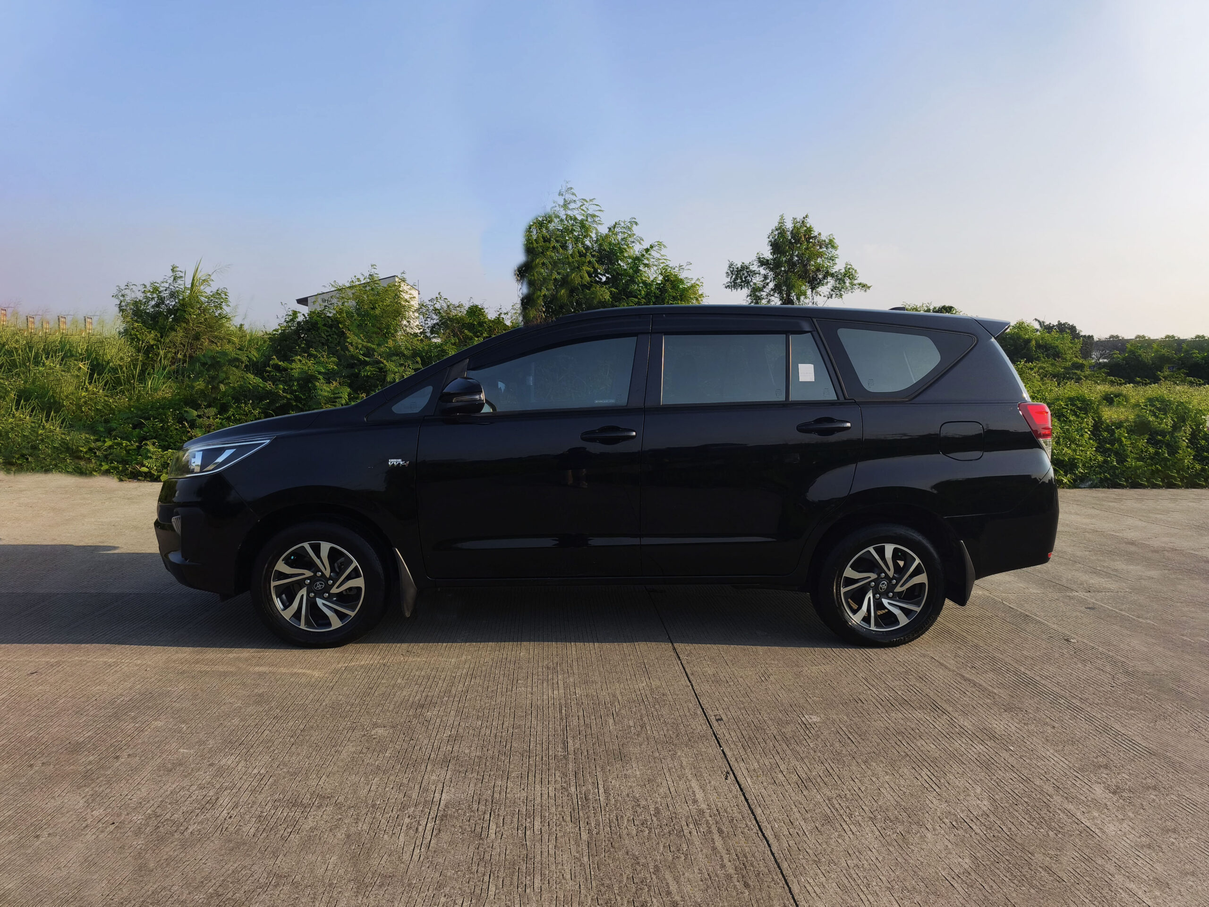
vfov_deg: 58.9
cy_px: 454
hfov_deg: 73.9
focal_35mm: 23
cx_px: 604
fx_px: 803
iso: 50
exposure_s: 1/2663
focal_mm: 6.57
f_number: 1.6
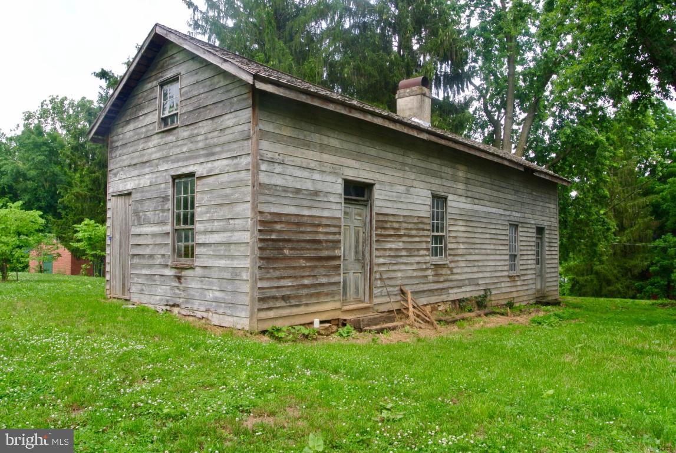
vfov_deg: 48.1
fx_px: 508
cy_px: 226
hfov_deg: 67.3
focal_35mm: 27
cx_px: 338
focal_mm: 10
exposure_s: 1/50
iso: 100
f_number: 11
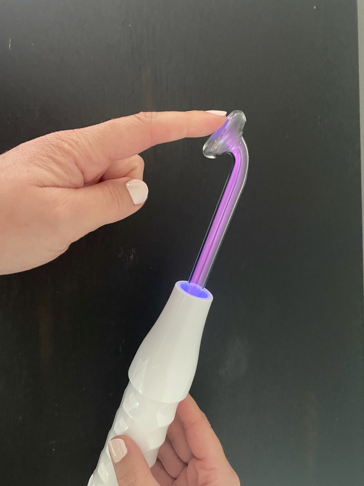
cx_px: 182
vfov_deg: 67.3
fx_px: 365
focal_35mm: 26
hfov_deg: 53.1
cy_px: 243
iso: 640
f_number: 1.8
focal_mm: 4.25
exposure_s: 1/30
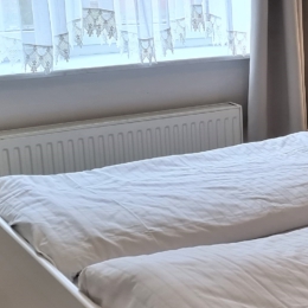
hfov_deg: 19.2
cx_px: 394
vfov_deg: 20.6
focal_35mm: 84
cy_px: 162
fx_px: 846
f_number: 1.8
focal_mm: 6.7
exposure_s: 1/100
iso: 50
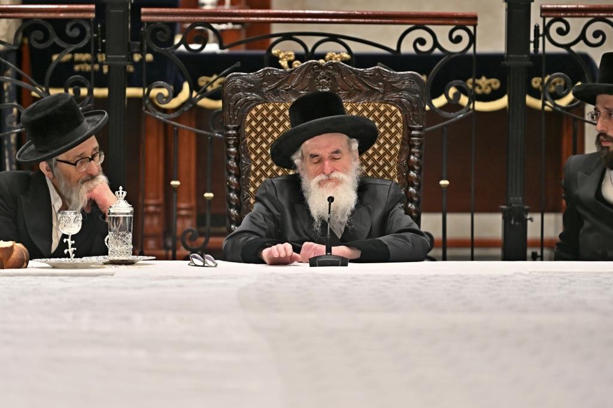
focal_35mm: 300
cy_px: 204
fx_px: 5106
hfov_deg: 6.9
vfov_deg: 4.6
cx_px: 306
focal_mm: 200
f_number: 2.8
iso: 250
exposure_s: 1/400
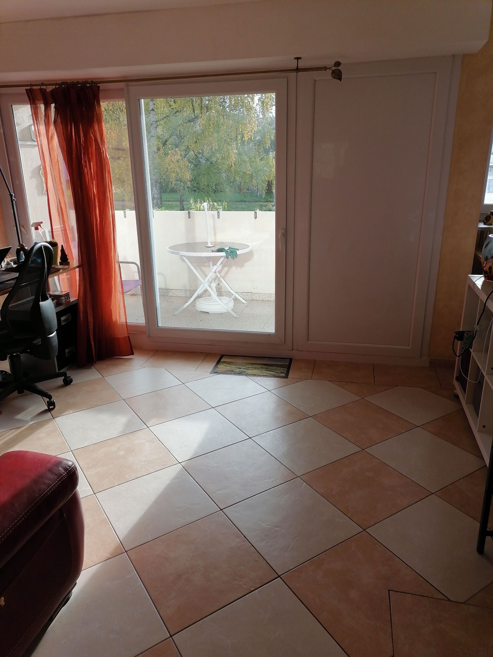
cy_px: 328
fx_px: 513
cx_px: 246
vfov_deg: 65.3
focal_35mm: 27
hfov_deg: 51.4
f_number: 1.8
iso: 50
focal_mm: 5.3
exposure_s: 3
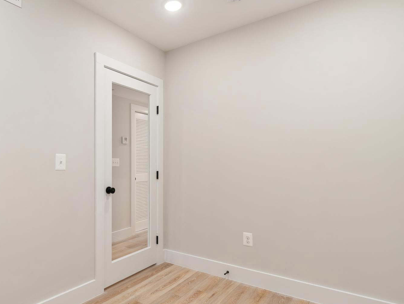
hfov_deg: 74.7
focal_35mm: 22
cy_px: 166
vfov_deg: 61.0
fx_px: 257
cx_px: 145
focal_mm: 10
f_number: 8
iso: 100
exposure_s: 1/2.5
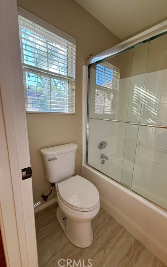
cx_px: 95
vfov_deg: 101.4
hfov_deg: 74.4
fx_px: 109
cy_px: 134
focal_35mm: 15
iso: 100
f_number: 2.2
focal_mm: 2.22
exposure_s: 1/120
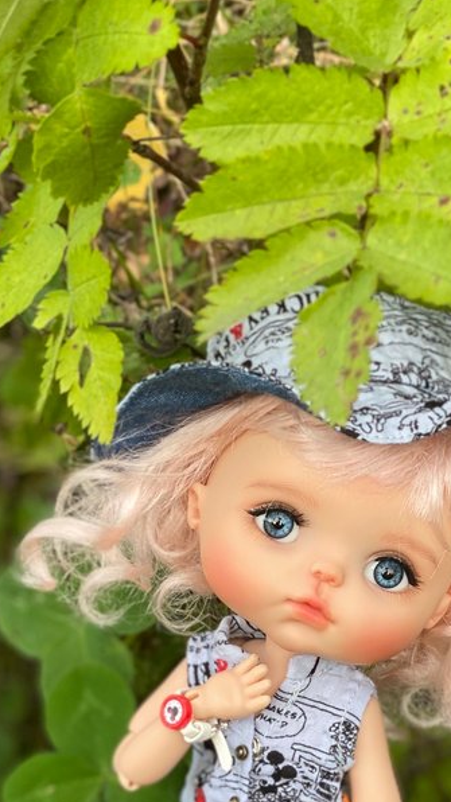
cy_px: 600
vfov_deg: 22.3
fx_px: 2021
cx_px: 302
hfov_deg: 12.7
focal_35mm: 95
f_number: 2
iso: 20
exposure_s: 1/142
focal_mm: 6
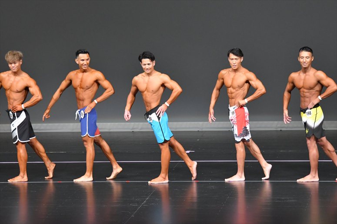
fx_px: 2105
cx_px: 168
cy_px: 112
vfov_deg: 6.1
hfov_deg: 9.2
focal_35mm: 225
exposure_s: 1/400
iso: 5000
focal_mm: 150
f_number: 5.6
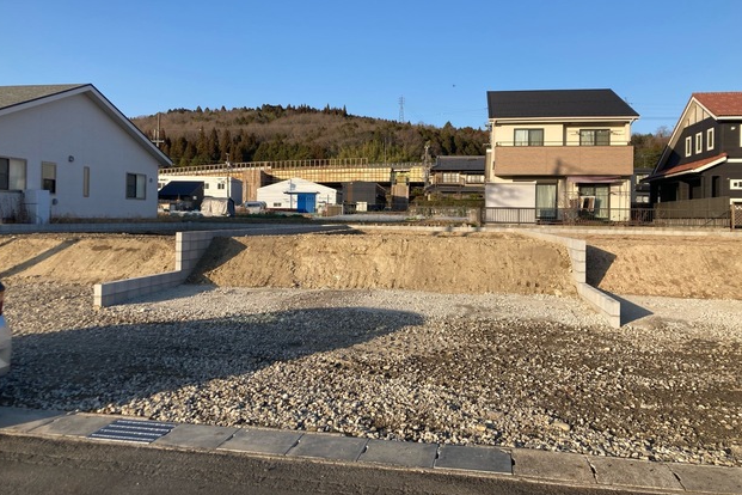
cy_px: 218
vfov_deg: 43.5
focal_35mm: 30
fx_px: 618
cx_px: 367
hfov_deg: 61.9
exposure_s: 1/1215
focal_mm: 3.99
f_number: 1.8
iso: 20
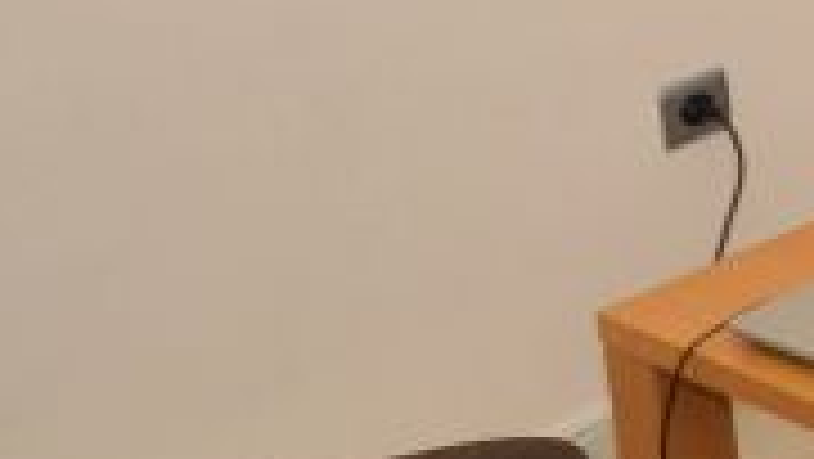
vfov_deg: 10.4
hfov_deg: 12.8
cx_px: 2181
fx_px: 2246
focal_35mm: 104
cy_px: -565
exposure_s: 1/60
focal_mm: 10
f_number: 4
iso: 800
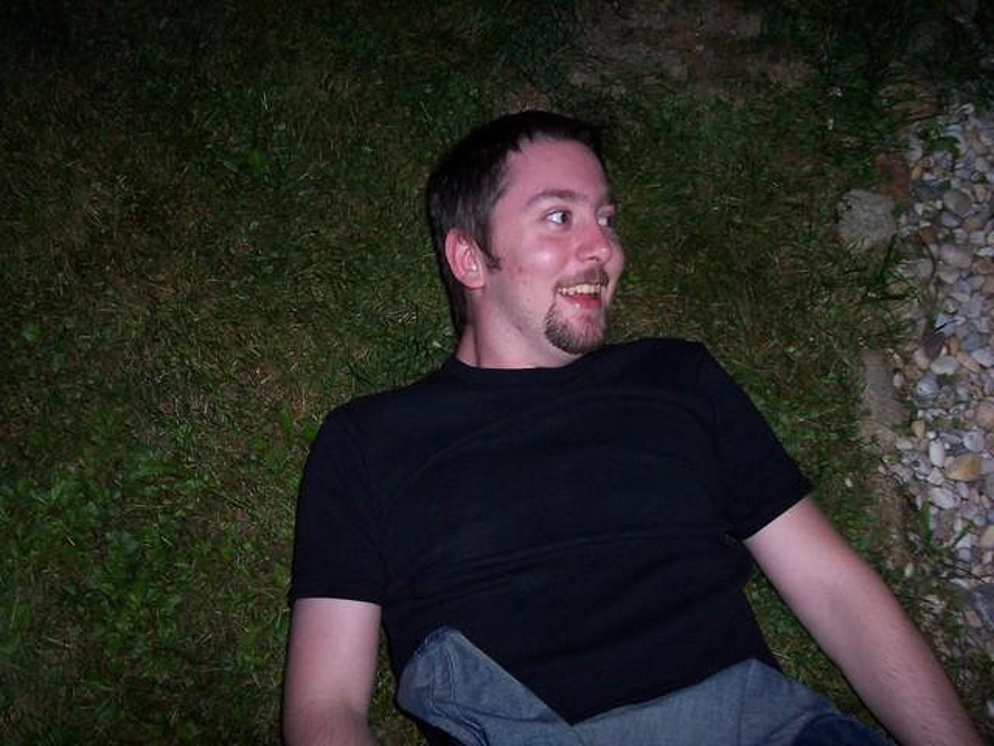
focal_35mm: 37
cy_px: 373
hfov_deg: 50.1
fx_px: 1062
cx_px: 497
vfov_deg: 38.7
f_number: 2.8
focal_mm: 5.6
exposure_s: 1/60
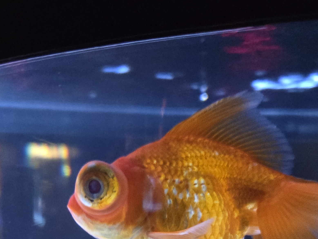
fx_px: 542
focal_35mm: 59
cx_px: 124
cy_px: 284
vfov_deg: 22.9
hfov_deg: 32.6
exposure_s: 1/33.3
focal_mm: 5.4
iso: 1600
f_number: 1.8
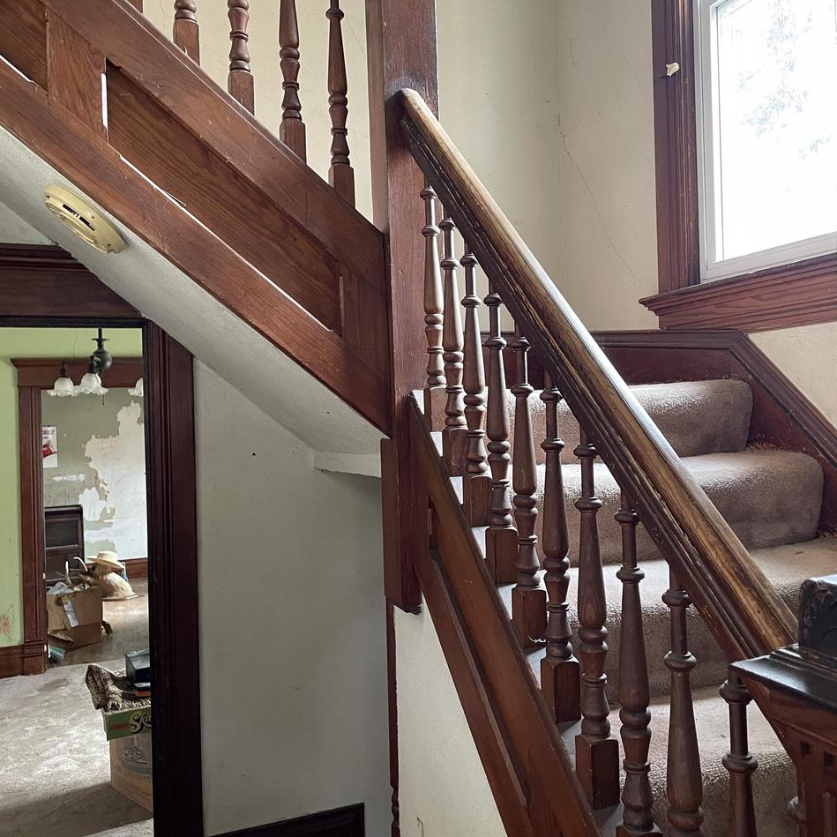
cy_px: 415
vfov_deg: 52.5
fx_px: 848
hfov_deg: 52.3
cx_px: 489
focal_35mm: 31
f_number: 1.6
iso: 250
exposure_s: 1/60
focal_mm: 4.2
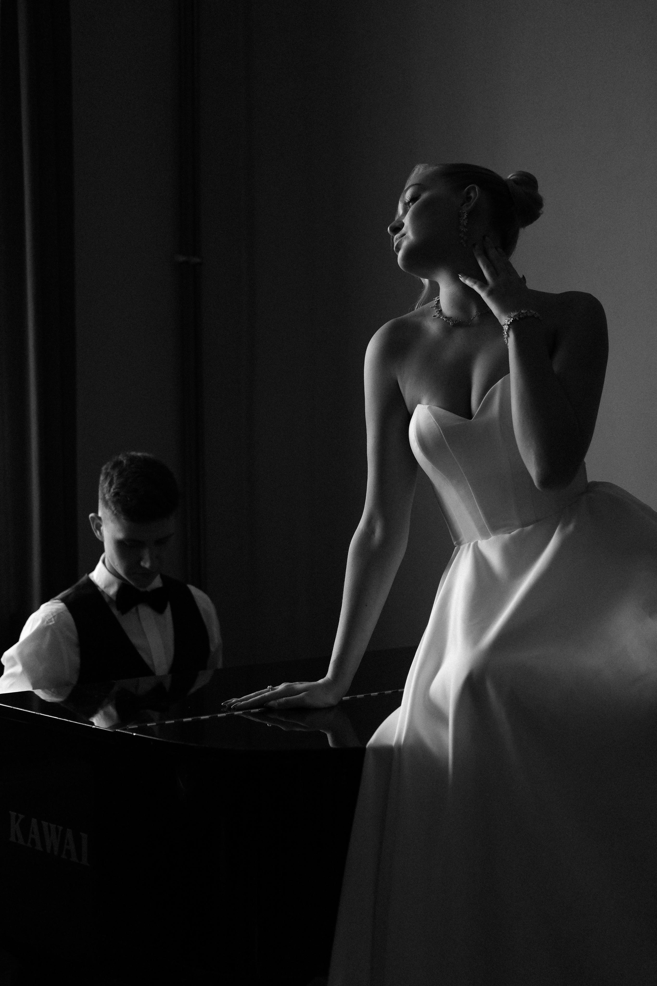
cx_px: 328
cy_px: 493
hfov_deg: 25.5
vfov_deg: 37.5
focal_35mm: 53
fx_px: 1451
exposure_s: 1/250
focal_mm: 35
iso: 2500
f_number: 2
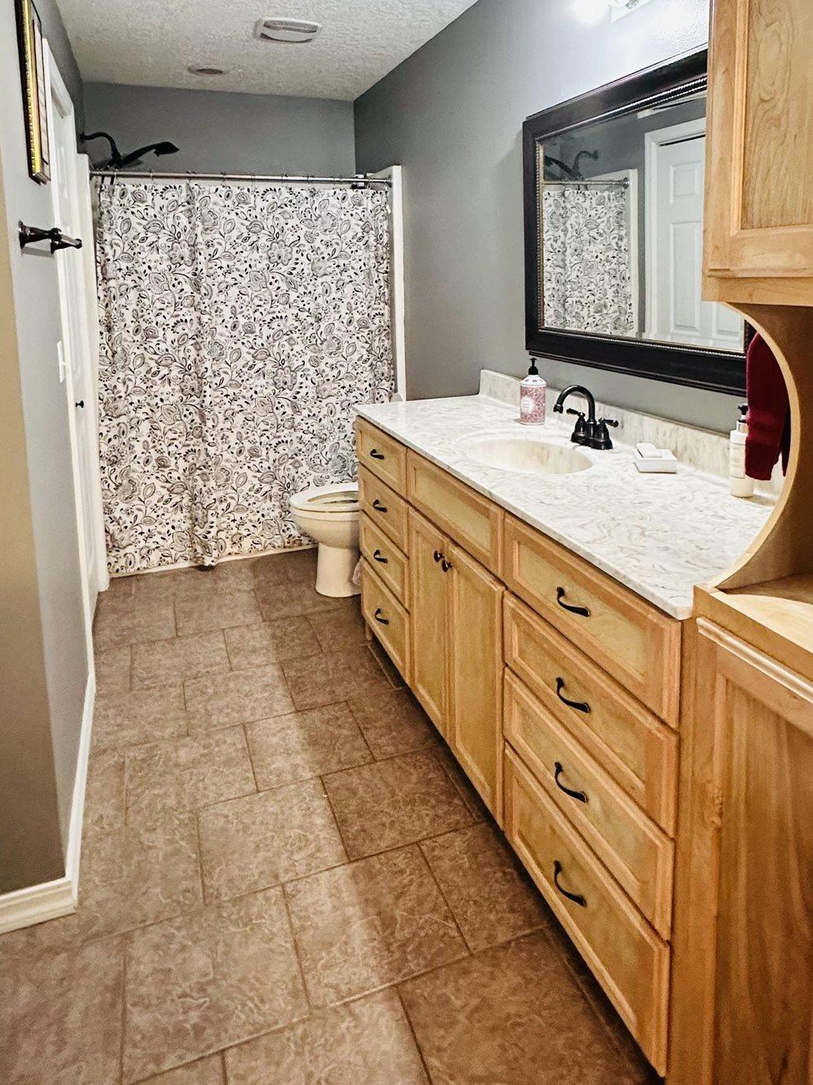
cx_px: 444
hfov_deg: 56.7
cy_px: 362
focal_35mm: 24
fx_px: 752
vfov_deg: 69.6
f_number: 2.2
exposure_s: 1/60
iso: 800
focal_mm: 2.22
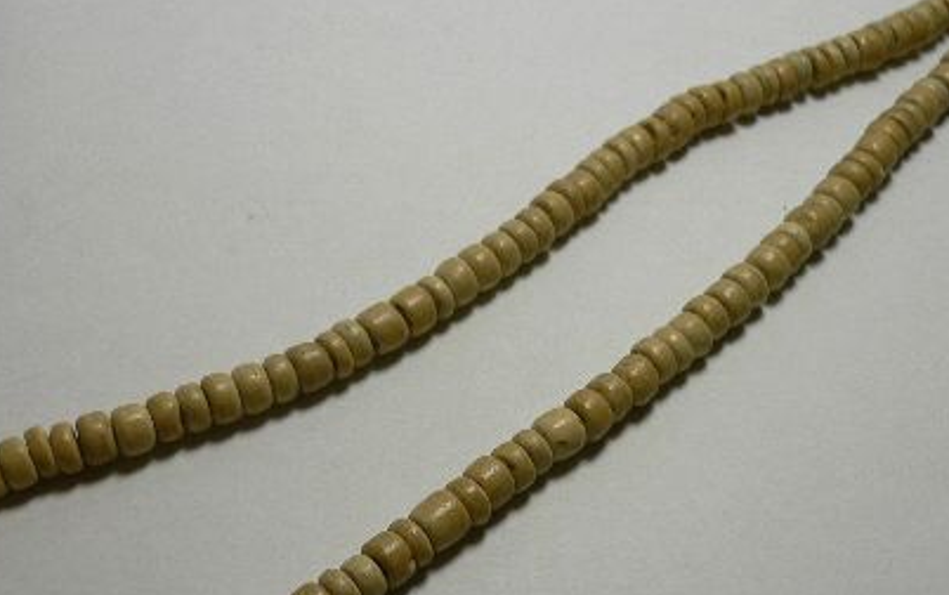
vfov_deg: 21.9
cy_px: 427
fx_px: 1527
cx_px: 458
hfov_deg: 34.5
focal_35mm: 59
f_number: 2.8
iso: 80
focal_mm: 5.8
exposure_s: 1/125
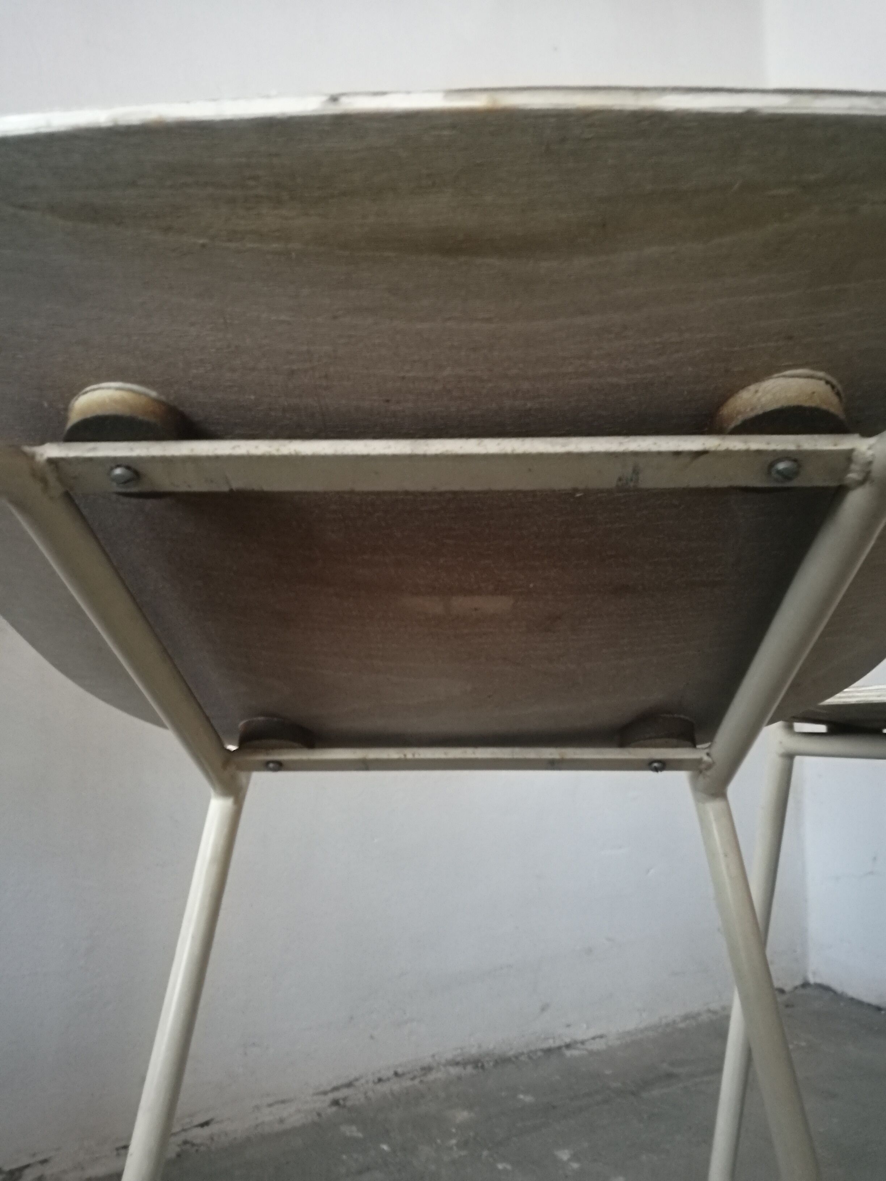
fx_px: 921
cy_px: 590
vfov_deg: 65.3
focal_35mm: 27
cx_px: 443
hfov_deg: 51.4
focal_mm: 4.5
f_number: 2.2
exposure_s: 1/17.1
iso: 800
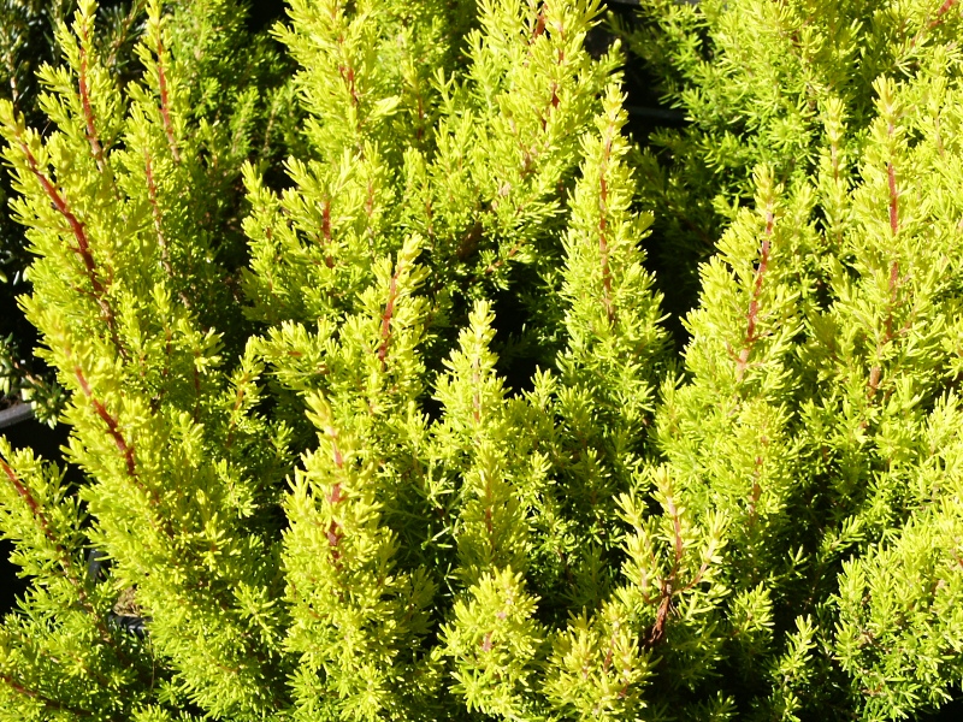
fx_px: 2170
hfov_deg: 25.0
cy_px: 361
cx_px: 482
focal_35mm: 78
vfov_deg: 18.9
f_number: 8
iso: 64
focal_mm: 15.56
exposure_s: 1/90
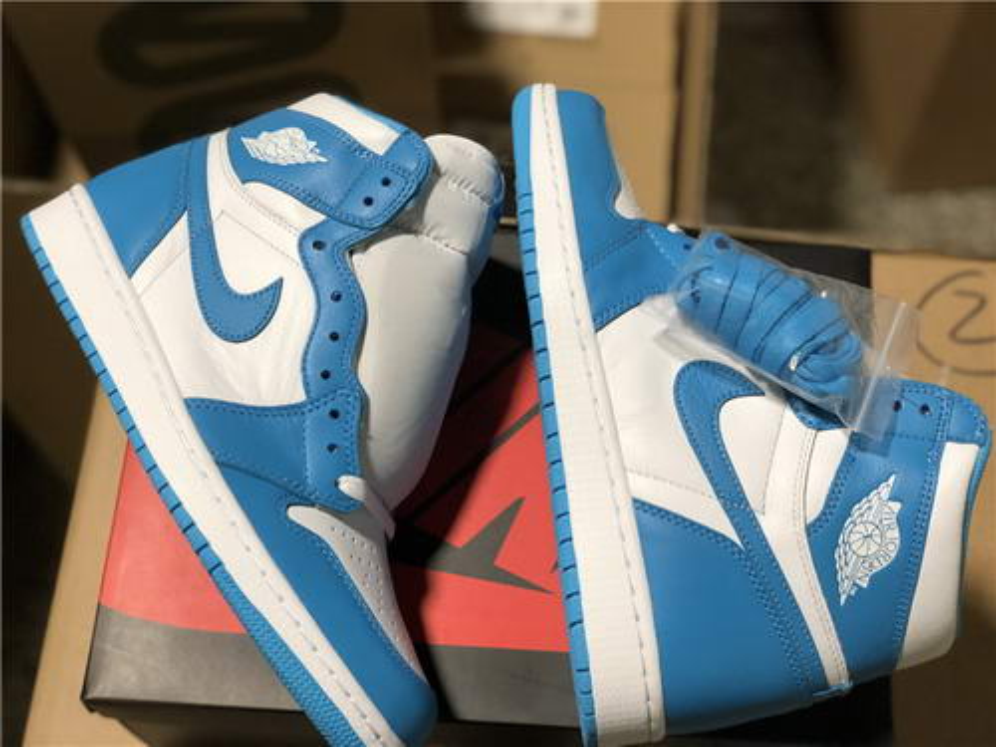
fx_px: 1496
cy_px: 374
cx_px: 498
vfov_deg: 28.0
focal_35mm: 52
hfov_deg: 36.8
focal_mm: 6
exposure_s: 1/33
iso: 100
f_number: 2.4
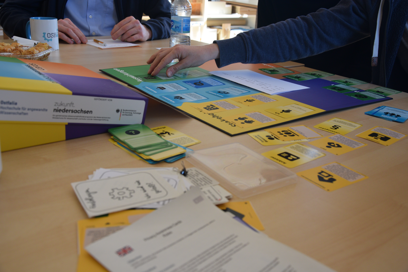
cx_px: 204
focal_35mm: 38
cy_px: 136
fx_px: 425
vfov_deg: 35.5
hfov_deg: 51.3
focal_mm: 25
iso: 400
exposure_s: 1/125
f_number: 5
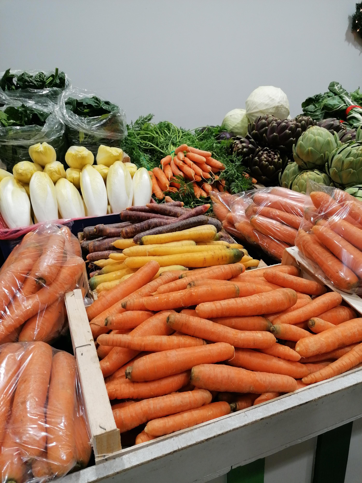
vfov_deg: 65.3
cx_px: 181
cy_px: 242
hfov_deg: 51.4
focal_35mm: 27
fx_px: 376
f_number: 1.8
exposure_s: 1/50
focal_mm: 4.75
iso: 80
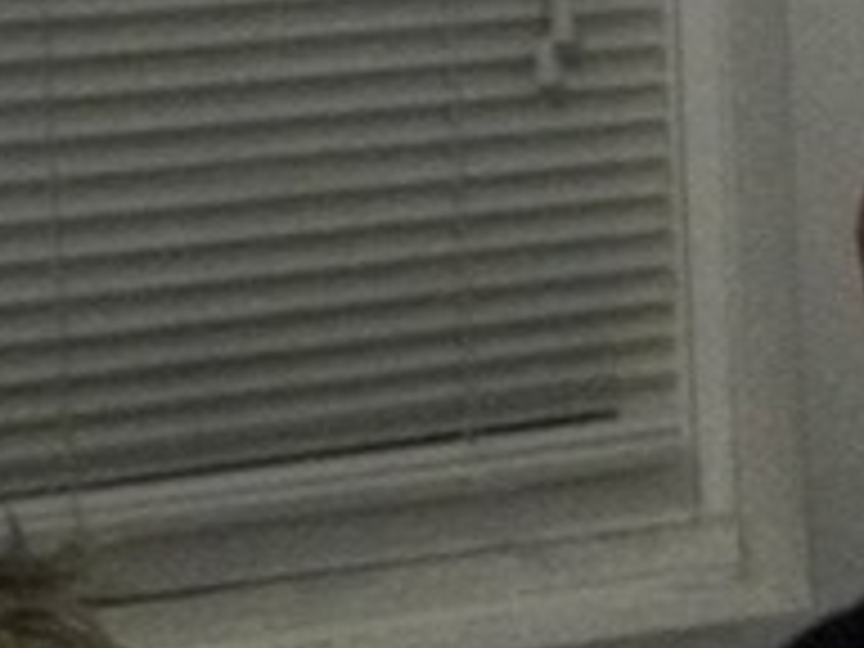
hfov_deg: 13.9
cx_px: 1300
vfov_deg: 11.1
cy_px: 464
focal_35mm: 133
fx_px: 3320
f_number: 2.9
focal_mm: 5.7
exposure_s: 1/15
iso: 800
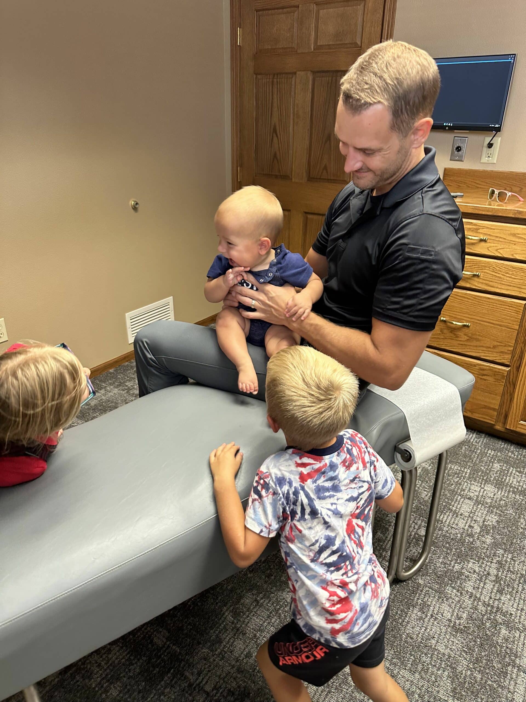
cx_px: 263
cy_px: 351
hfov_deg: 56.8
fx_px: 486
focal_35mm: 24
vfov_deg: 71.6
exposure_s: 1/60
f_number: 1.78
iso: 320
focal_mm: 6.86
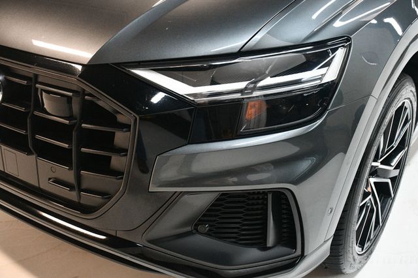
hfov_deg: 43.6
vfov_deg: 29.8
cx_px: 209
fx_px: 522
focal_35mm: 45
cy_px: 139
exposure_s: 1/100
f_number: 4
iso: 3200
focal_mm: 30
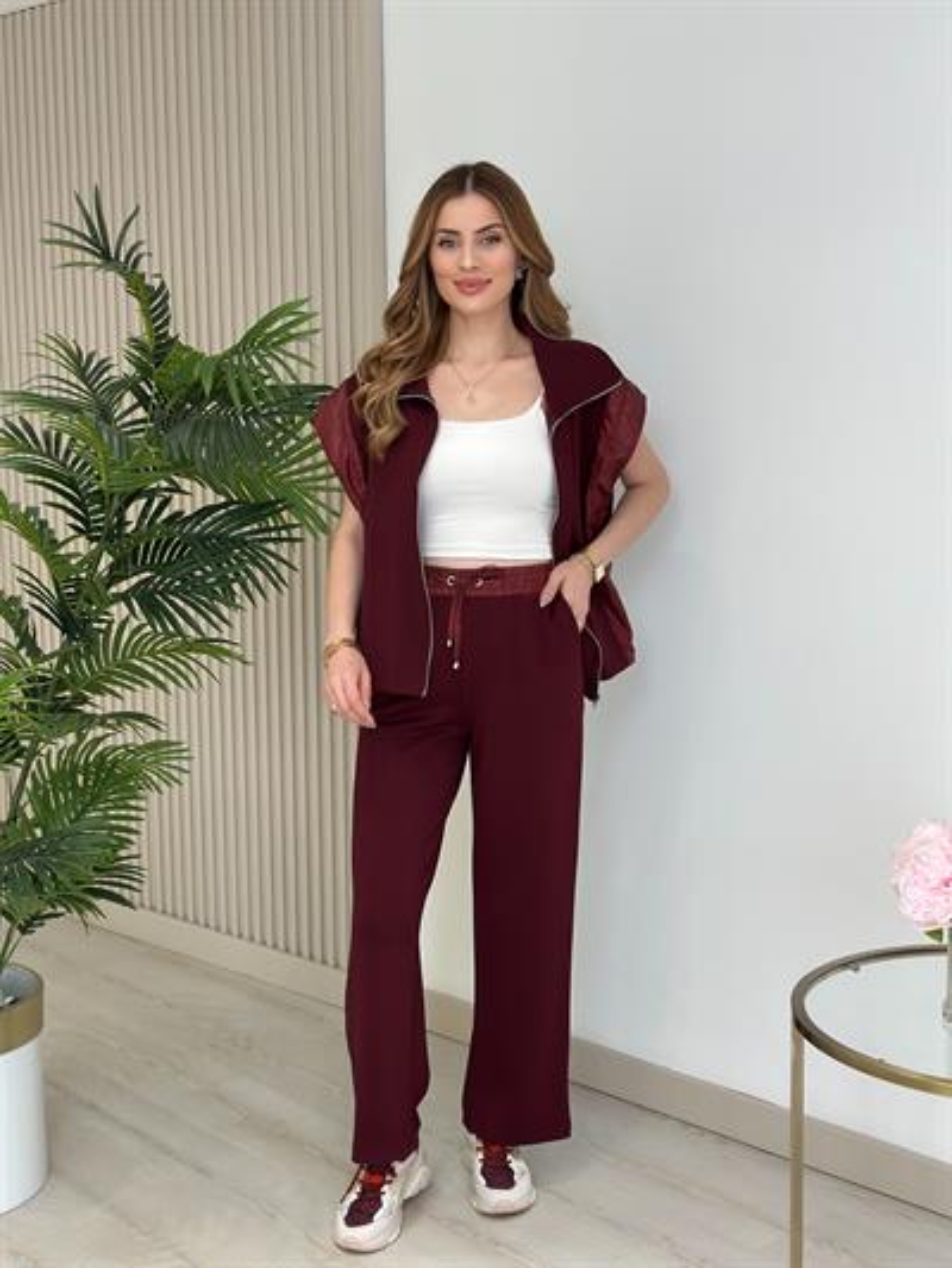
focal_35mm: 48
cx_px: 476
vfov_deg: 39.6
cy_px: 634
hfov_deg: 30.3
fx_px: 1759
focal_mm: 6.86
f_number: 1.78
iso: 80
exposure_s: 1/293
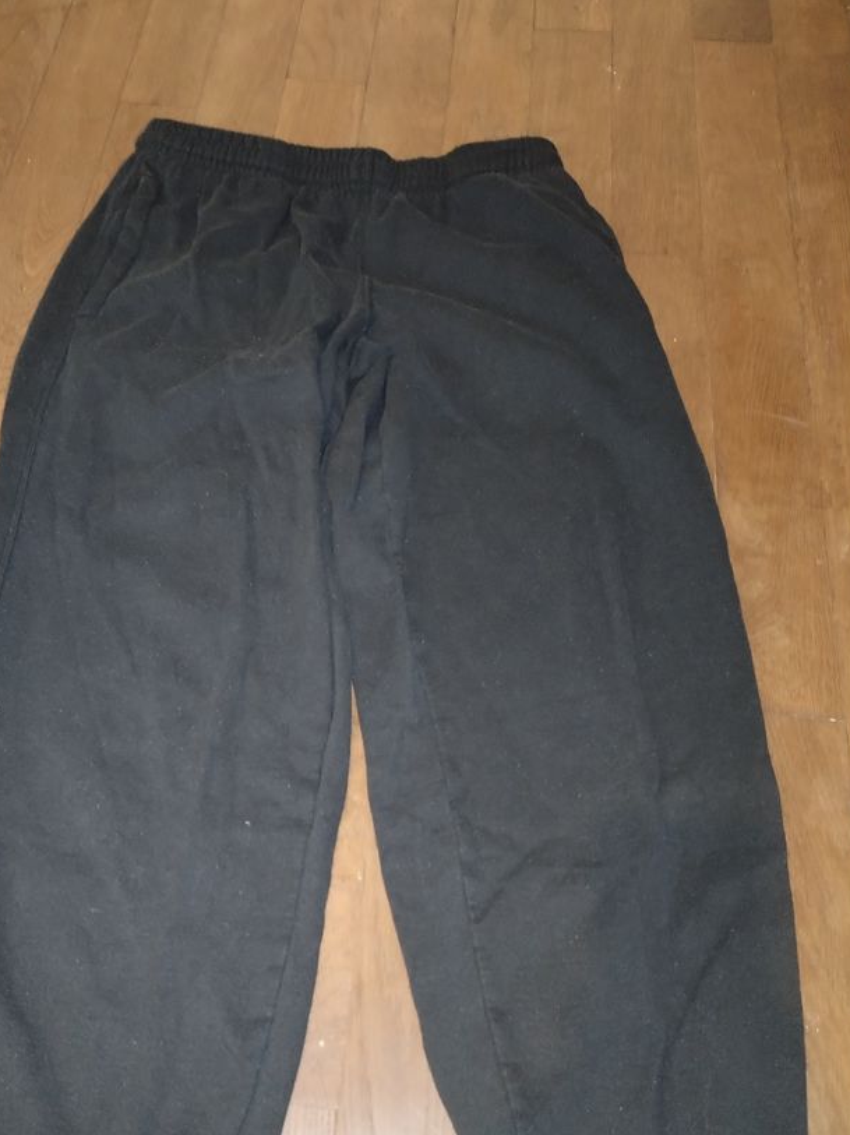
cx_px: 338
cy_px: 695
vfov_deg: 56.3
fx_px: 1049
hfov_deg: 43.9
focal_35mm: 32
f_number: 1.8
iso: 1590
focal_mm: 4.75
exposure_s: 1/16.7
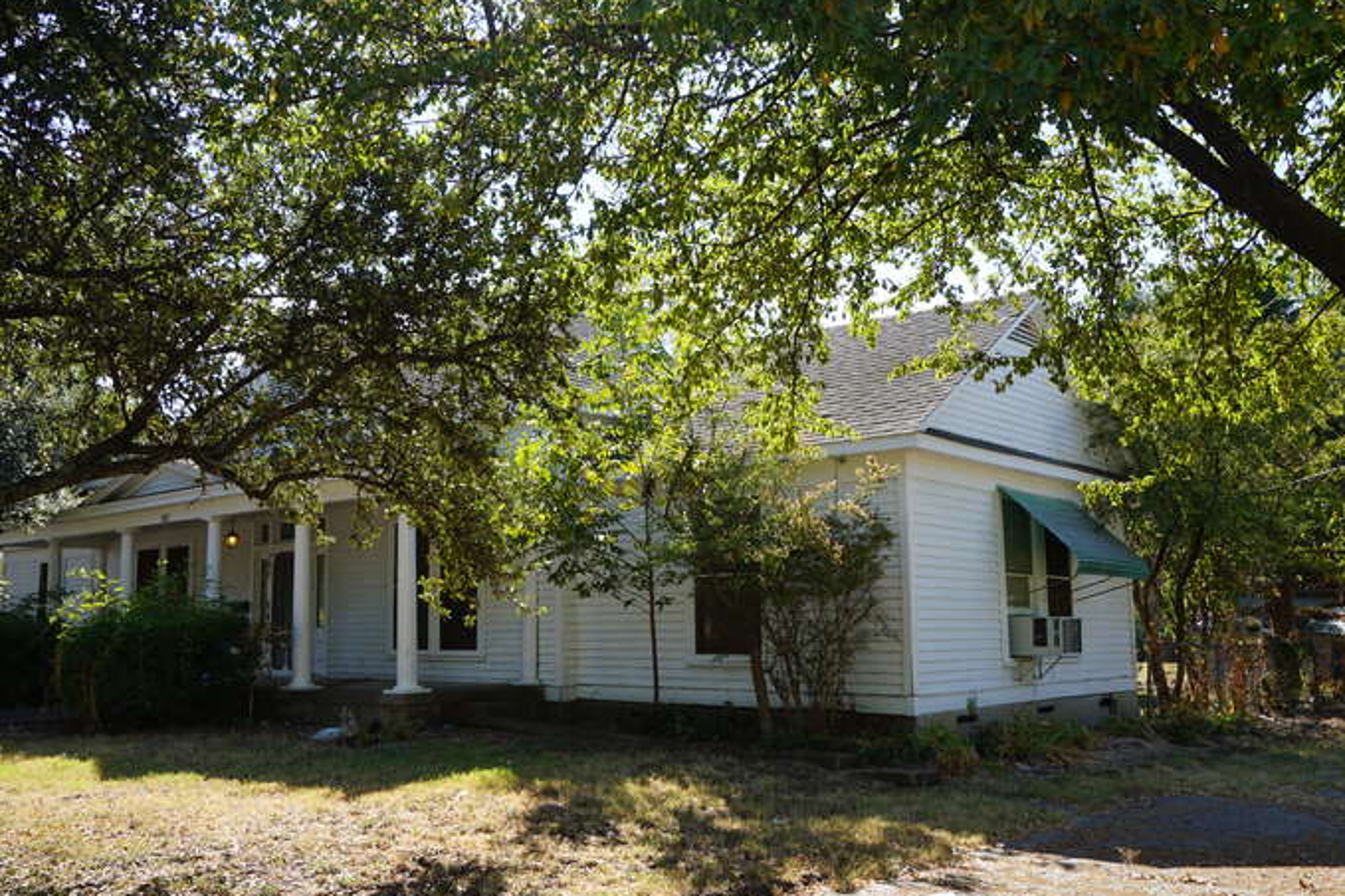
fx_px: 1254
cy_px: 485
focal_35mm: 34
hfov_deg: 56.3
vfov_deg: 39.3
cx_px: 602
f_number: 9
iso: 100
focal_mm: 19
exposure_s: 1/100
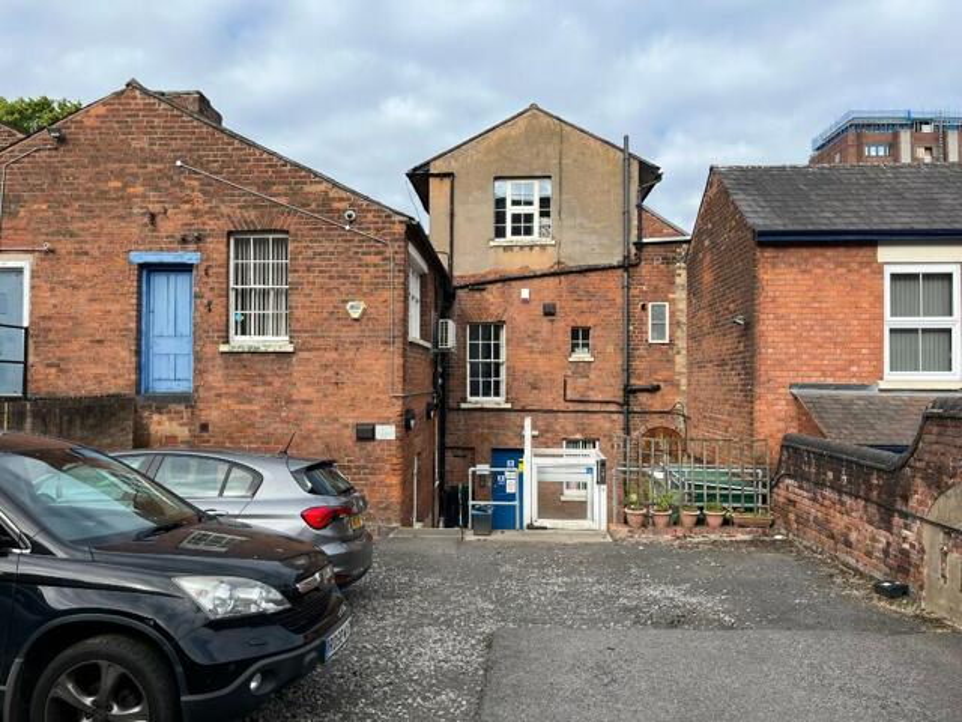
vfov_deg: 53.1
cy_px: 361
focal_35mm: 26
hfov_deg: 67.3
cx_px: 481
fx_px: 723
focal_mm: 5.1
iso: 50
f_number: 1.6
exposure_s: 1/1832
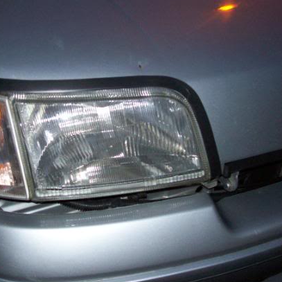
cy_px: 133
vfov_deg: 34.0
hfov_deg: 33.8
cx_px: 103
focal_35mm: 50
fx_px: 461
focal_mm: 6
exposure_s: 1/64
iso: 200
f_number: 2.7
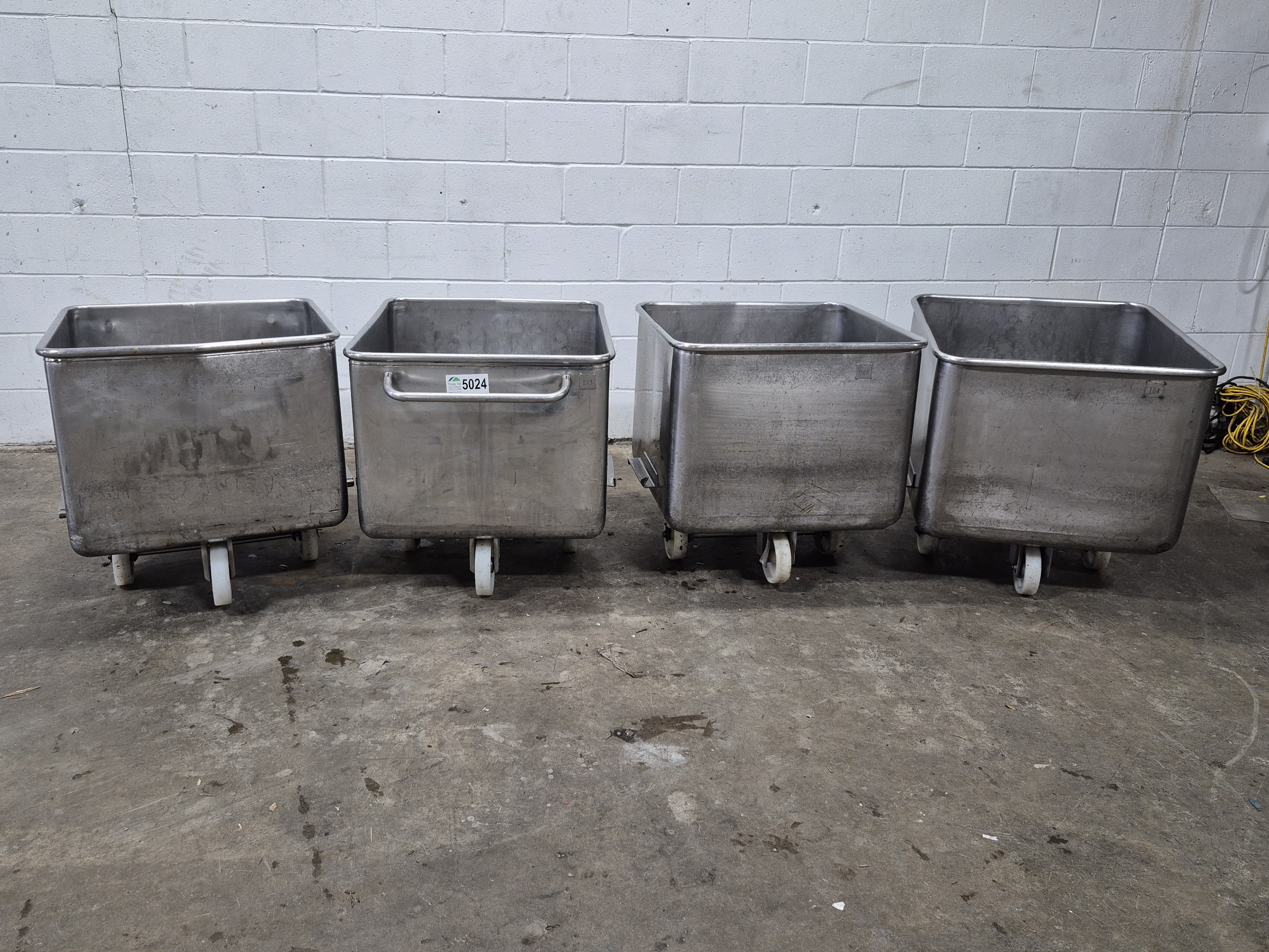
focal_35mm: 26
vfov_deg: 53.0
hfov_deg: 67.2
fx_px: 953
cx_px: 580
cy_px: 440
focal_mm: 5.4
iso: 320
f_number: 1.8
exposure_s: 1/120
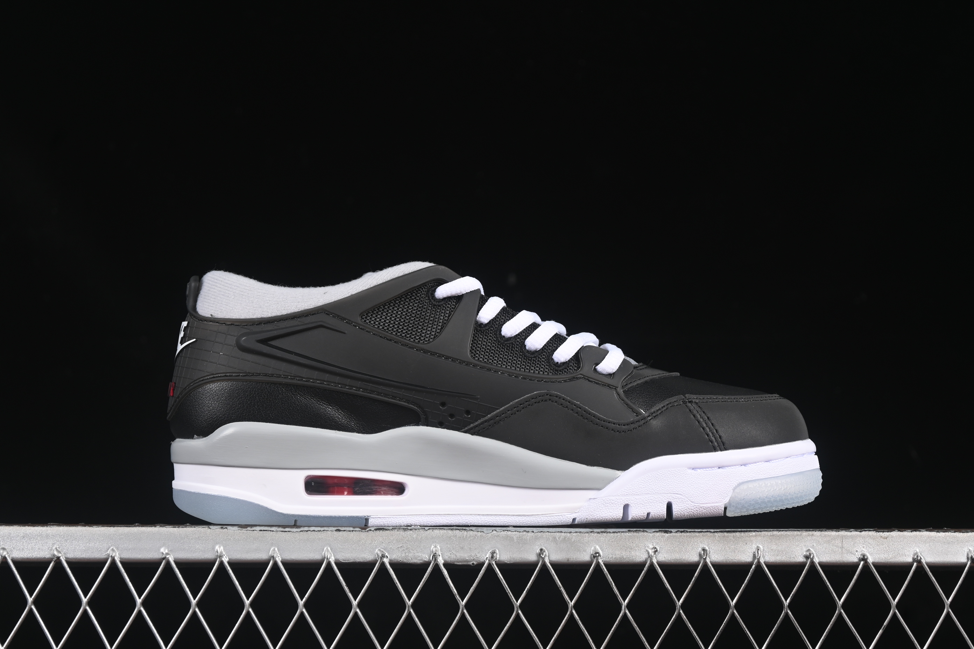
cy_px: 324
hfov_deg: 27.0
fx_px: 2029
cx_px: 487
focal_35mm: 75
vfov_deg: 18.2
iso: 160
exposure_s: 1/60
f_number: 6.3
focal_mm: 50
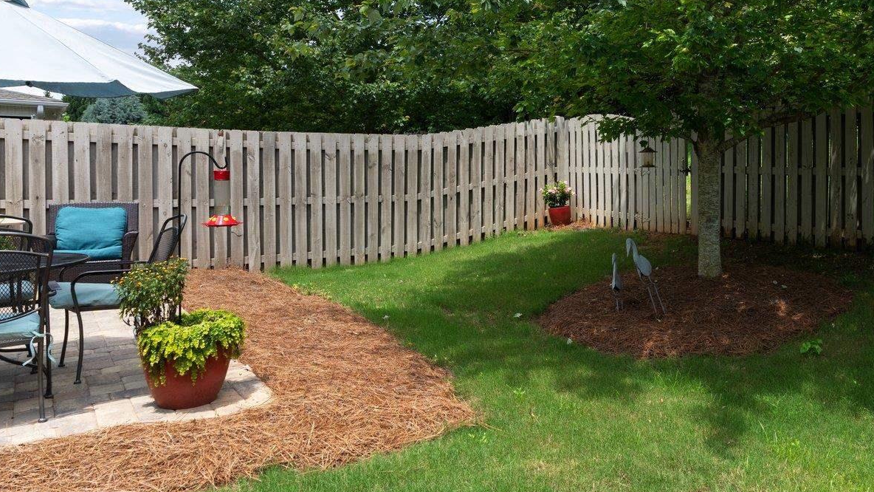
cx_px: 616
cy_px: 171
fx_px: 672
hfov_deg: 63.5
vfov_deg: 39.8
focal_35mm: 29
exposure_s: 1/100
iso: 200
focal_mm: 16
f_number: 9
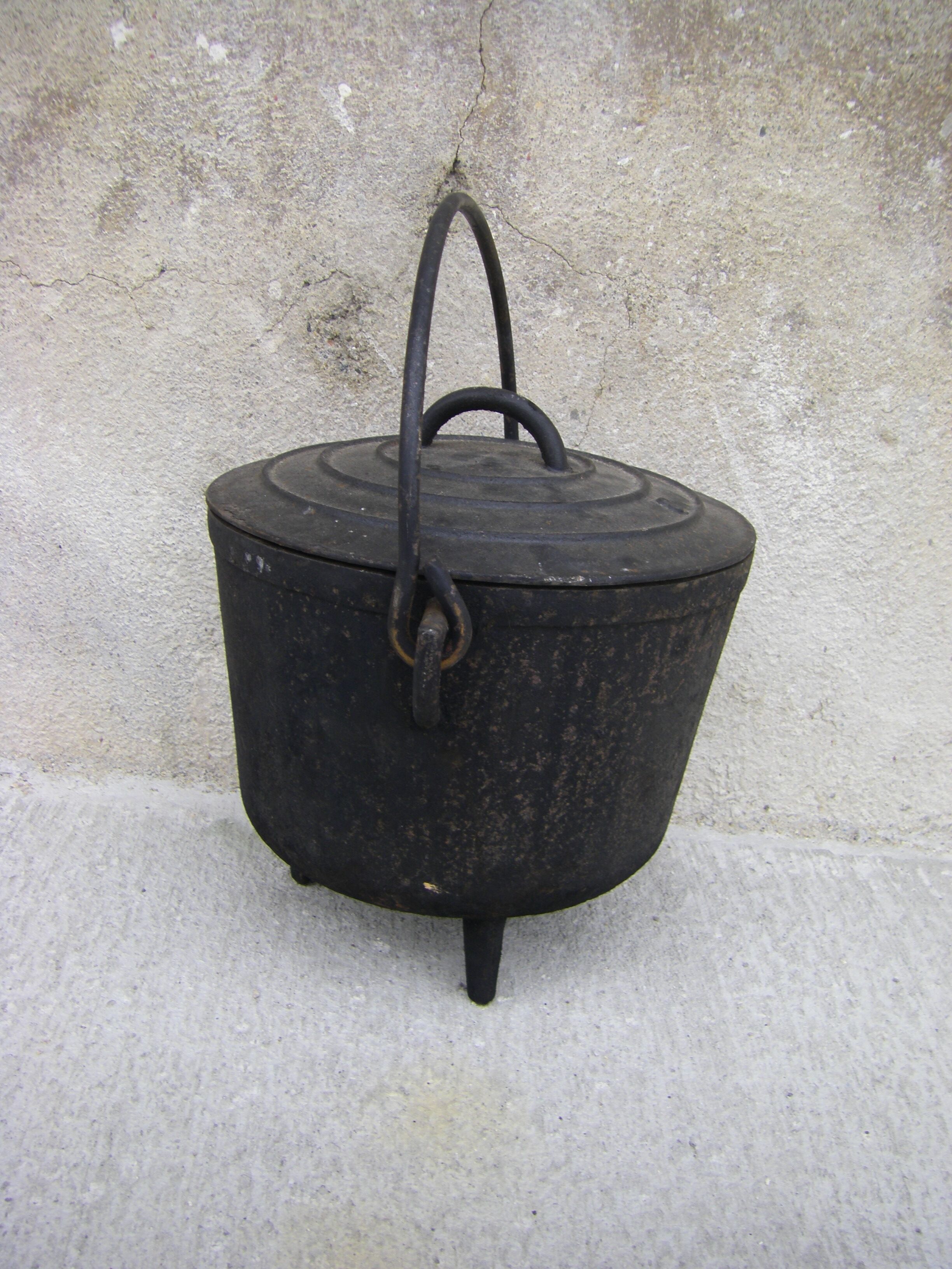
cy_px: 634
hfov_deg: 37.7
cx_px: 476
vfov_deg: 49.0
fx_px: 1393
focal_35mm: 38
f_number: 3.5
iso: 64
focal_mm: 6.3
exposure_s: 1/160
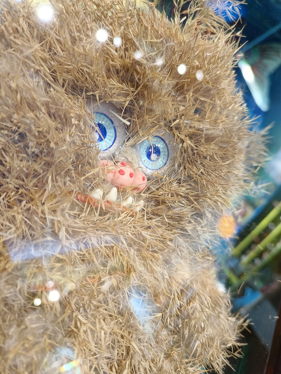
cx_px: 140
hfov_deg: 58.9
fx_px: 249
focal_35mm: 23
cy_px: 187
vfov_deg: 73.9
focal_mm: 5.59
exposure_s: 1/50
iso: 2496
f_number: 1.88
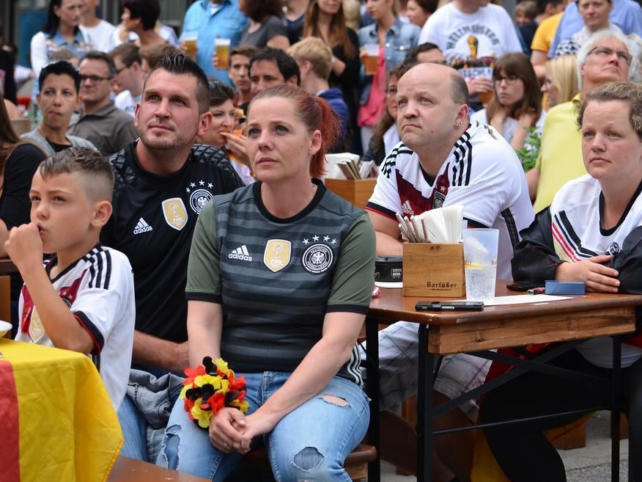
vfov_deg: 12.9
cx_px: 337
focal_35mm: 115
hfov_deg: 17.1
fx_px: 2133
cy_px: 241
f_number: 4.5
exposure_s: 1/125
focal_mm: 70
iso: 200
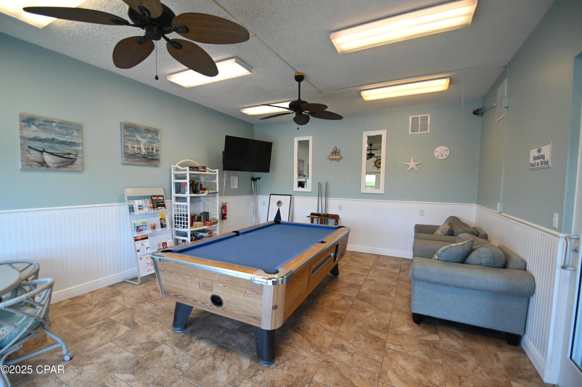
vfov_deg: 77.3
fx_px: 242
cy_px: 194
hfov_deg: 100.4
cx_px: 291
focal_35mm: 15
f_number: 3.5
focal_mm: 10
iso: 400
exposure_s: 1/125
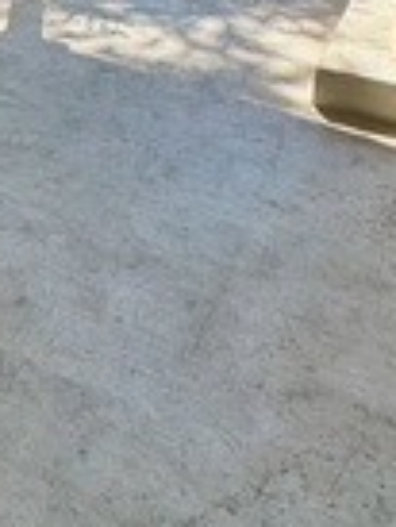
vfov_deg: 29.6
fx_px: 746
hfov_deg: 27.8
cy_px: -188
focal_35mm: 49
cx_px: -12
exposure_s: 1/205
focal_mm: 2.22
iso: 40
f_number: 2.2
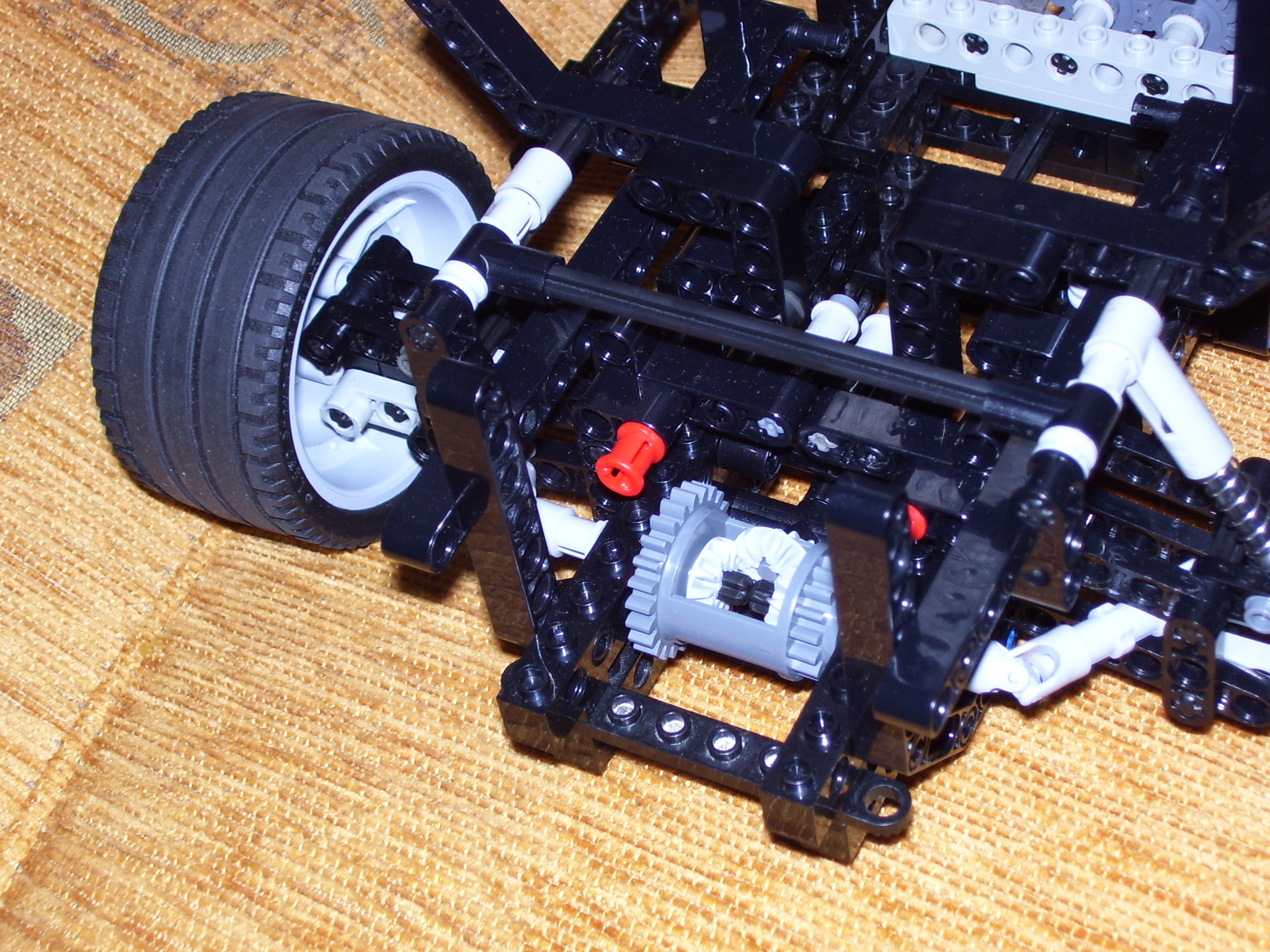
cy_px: 476
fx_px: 2568
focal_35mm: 70
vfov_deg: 21.0
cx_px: 635
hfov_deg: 27.8
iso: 80
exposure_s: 1/90
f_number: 4
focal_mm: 11.6
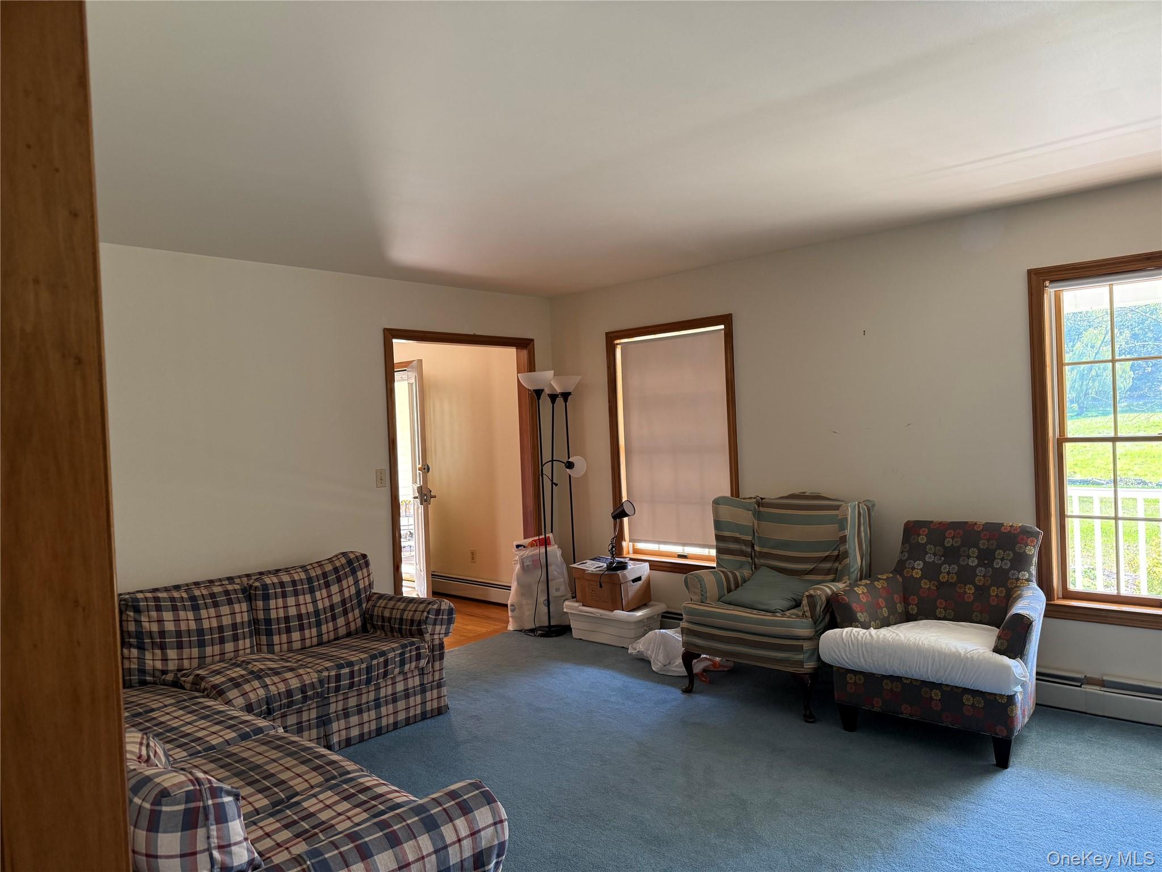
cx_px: 581
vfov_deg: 56.8
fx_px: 806
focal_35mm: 24
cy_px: 436
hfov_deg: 71.6
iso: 200
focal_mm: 6.76
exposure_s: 1/93
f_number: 1.78
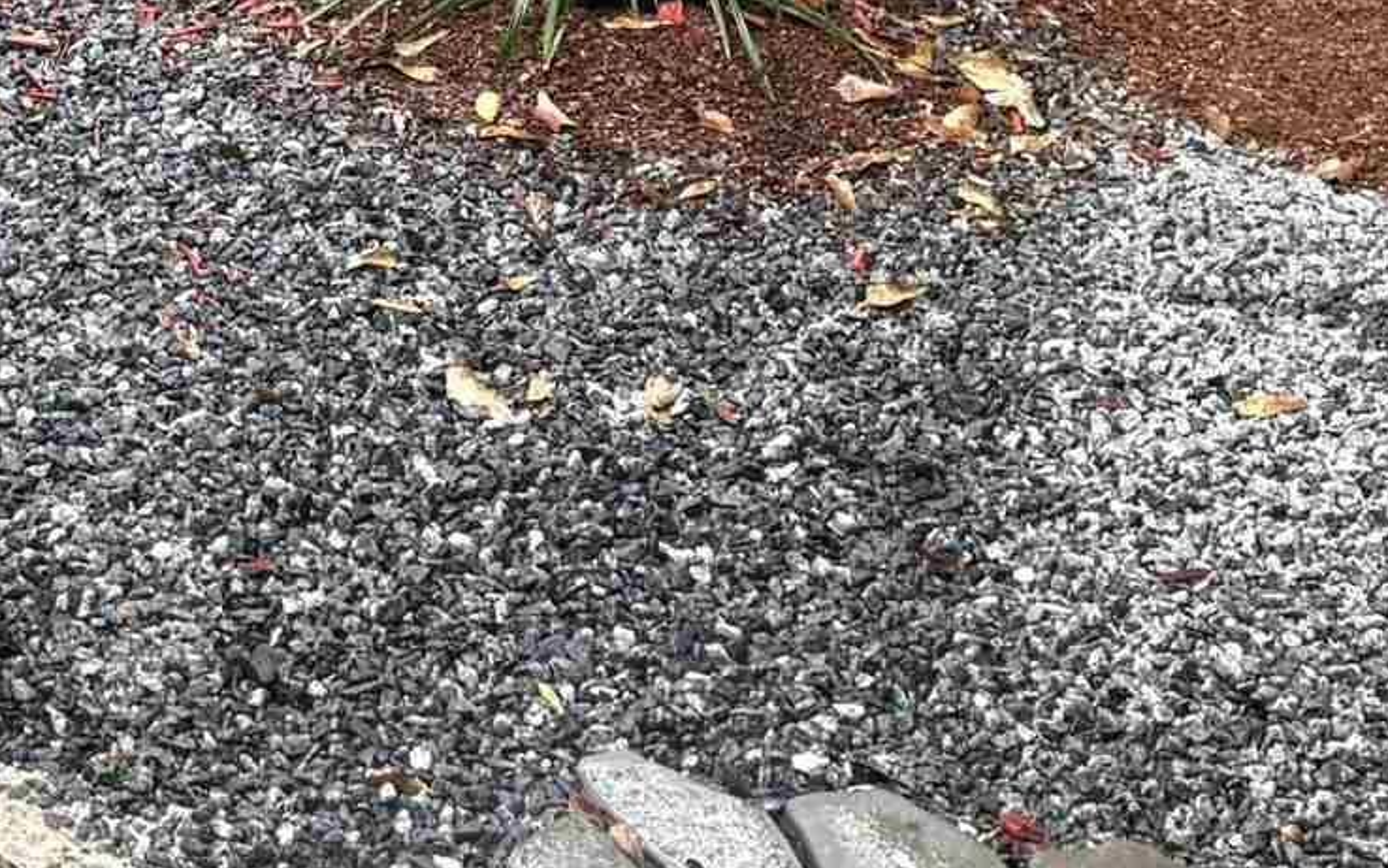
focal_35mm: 106
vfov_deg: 11.4
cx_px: 252
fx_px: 4011
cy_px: -755
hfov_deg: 19.4
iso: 125
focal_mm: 6.76
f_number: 1.78
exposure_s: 1/122
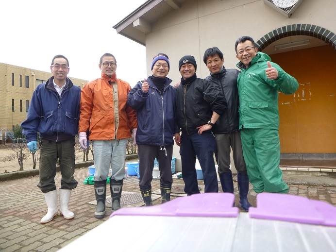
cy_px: 126
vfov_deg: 54.9
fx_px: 243
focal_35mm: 25
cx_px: 168
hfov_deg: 69.4
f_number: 3.9
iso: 250
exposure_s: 1/60
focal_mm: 4.5
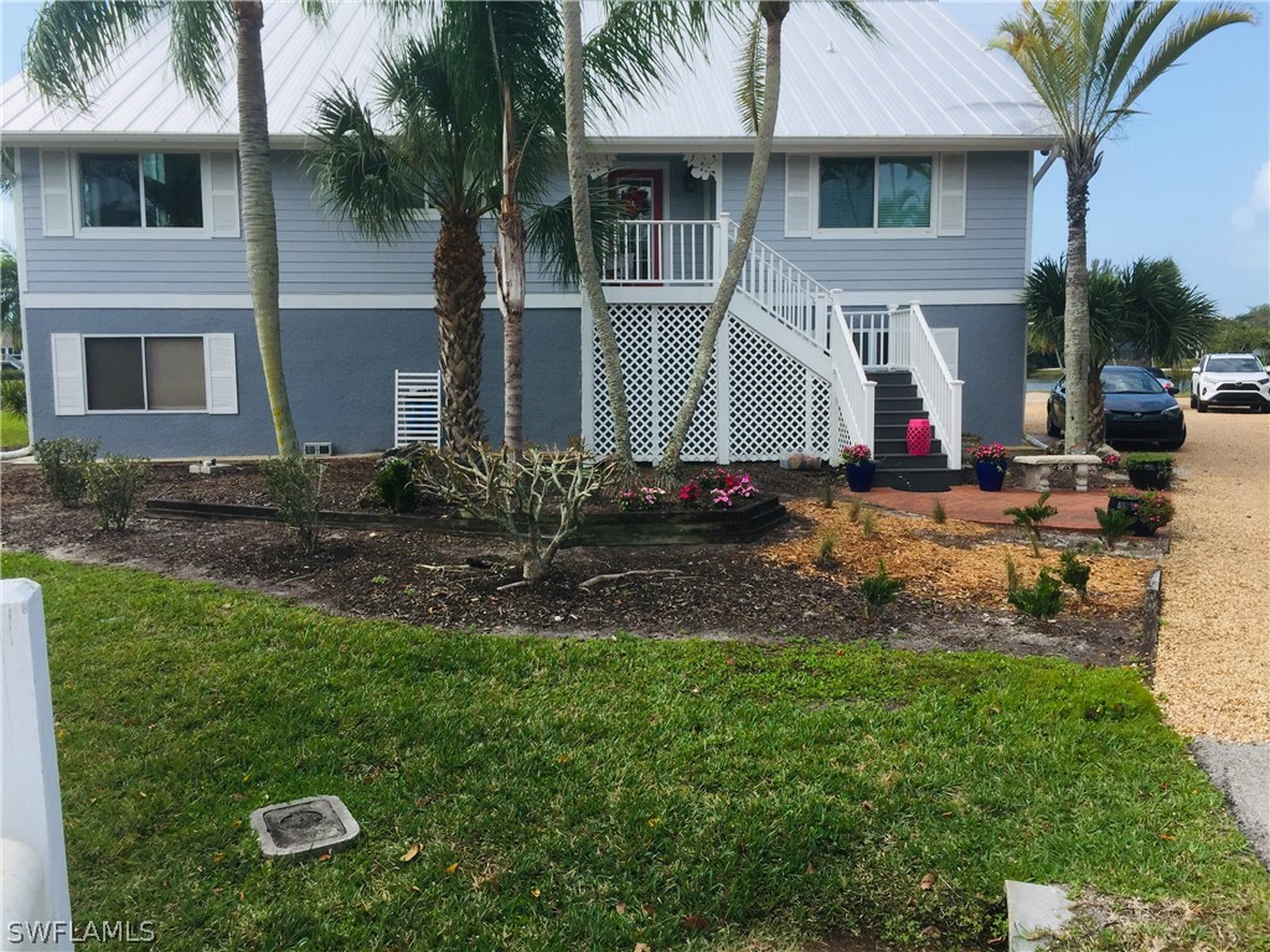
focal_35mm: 29
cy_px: 476
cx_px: 635
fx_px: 1064
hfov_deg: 61.7
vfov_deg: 48.2
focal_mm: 4.15
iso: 32
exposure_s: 1/1276
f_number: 2.2
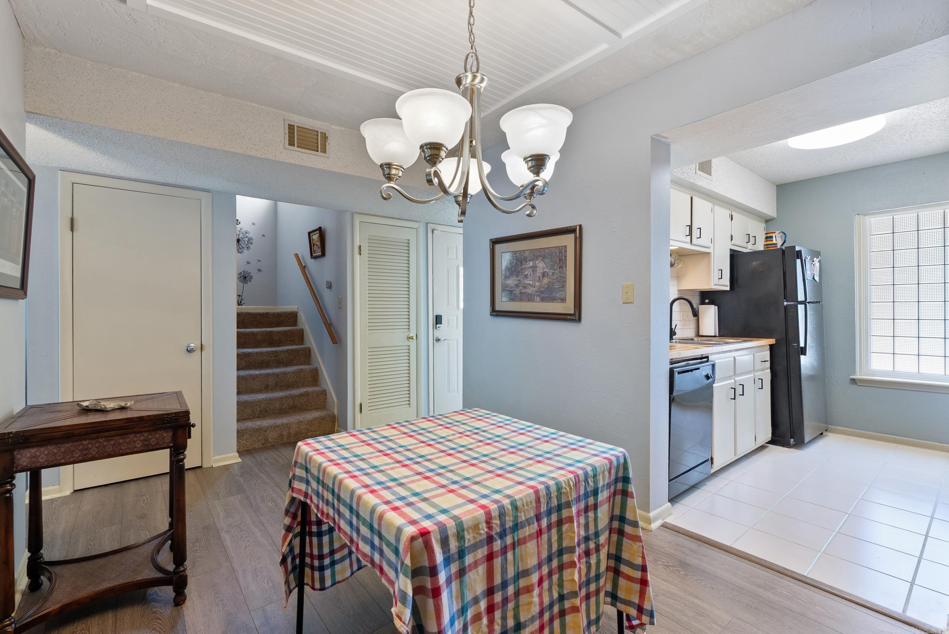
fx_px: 422
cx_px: 474
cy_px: 317
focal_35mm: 16
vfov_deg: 73.8
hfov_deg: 96.7
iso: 250
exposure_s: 1/1.25
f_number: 9
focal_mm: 16
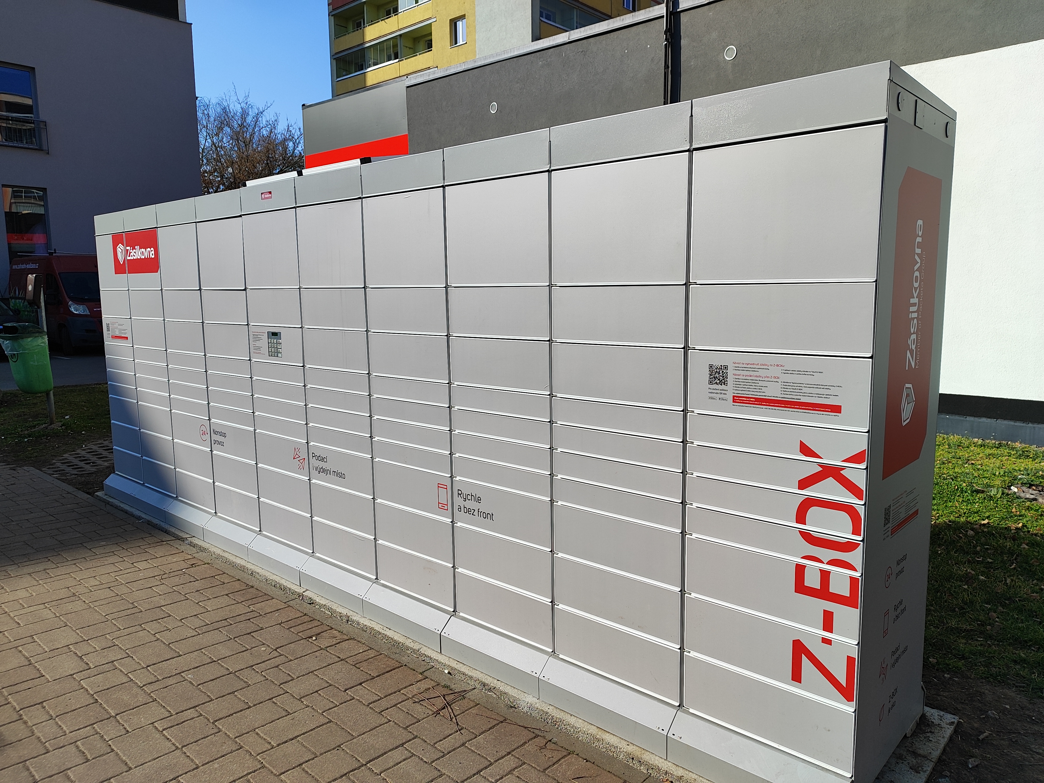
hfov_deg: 71.6
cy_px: 392
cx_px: 522
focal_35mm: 24
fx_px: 724
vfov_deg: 56.8
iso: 50
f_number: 1.89
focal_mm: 5.89
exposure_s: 1/799
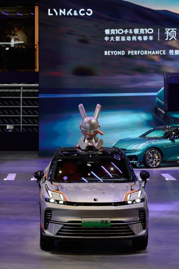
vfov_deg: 15.0
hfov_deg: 10.0
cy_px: 134
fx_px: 1021
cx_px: 90
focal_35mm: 137
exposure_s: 1/160
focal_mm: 137
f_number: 4.5
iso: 800
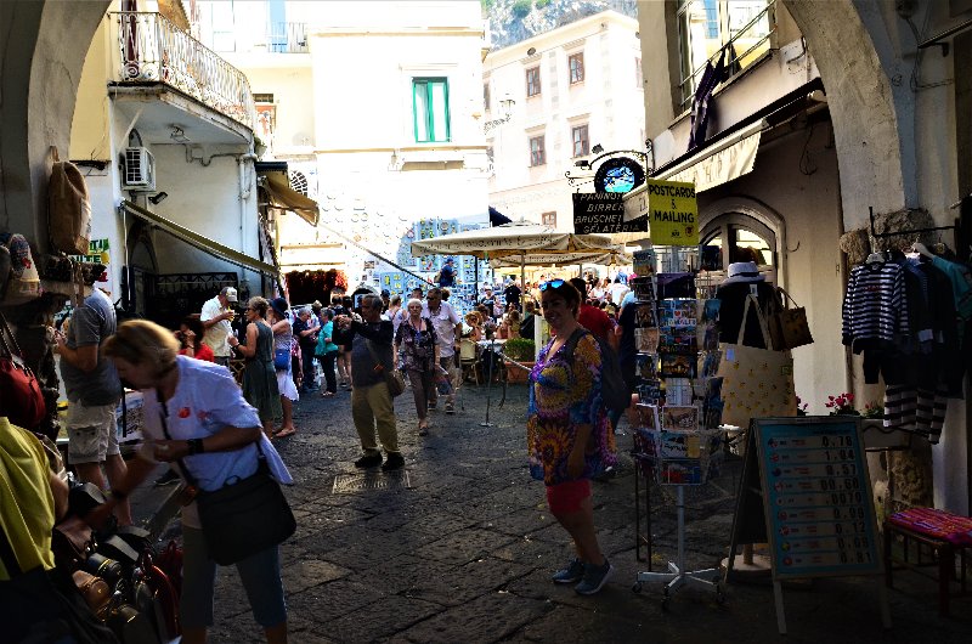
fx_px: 728
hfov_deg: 67.5
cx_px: 486
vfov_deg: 47.7
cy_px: 322
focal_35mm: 27
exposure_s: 1/40
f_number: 9
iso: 400
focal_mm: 18
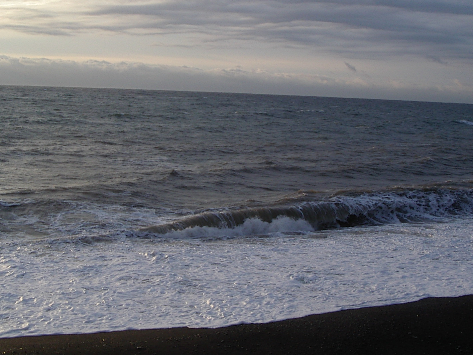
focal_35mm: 55
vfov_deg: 26.5
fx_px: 751
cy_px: 151
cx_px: 219
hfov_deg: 34.9
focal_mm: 5.8
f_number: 4.8
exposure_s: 1/200
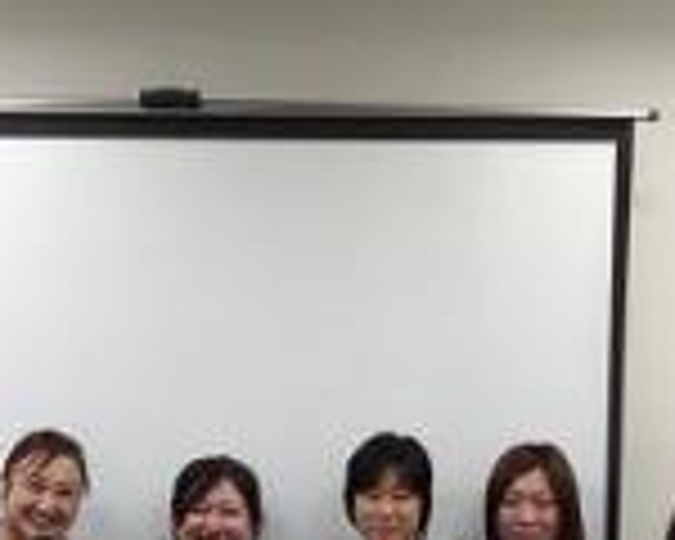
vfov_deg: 10.8
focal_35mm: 137
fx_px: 2737
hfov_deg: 14.1
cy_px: 819
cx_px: 320
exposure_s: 1/40
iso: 50
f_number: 2.4
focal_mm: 4.13
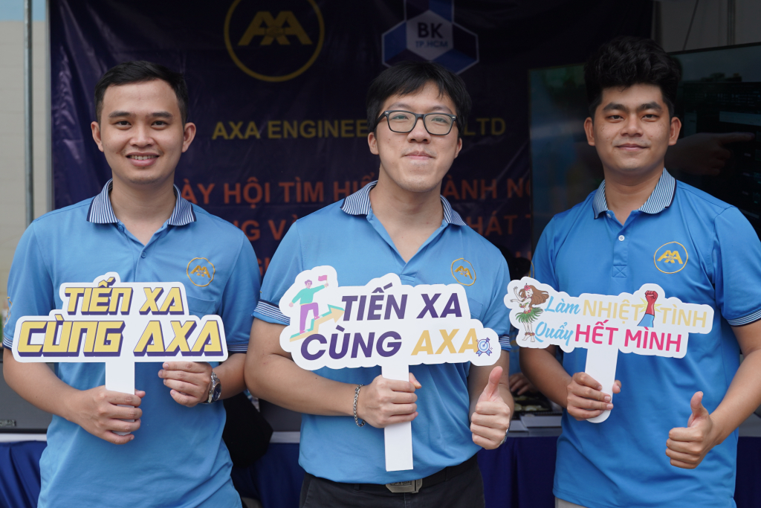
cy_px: 254
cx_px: 380
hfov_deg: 45.4
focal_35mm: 43
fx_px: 909
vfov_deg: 31.2
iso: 160
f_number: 4
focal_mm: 29
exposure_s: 1/500
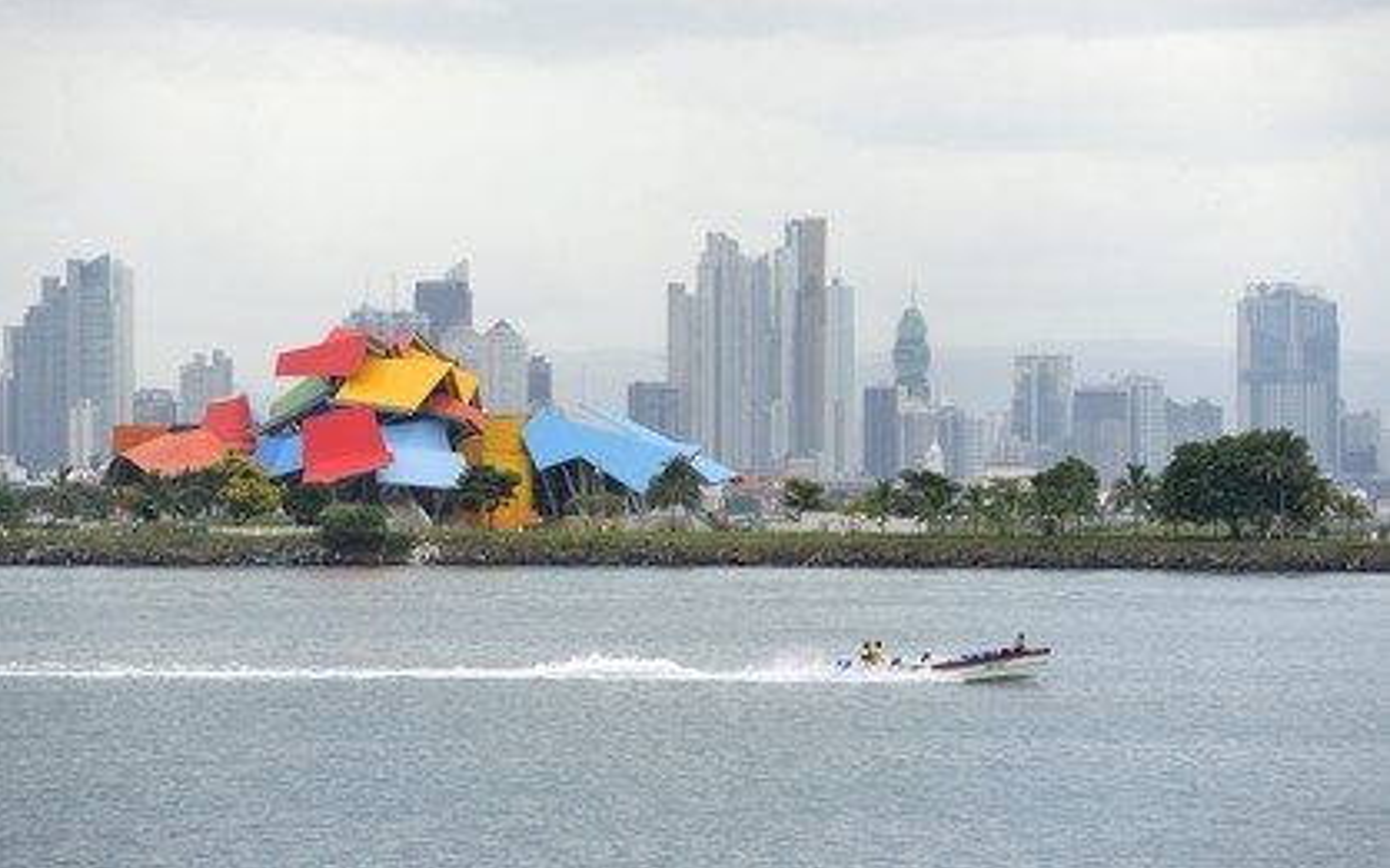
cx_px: 695
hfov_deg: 10.2
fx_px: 7764
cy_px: 409
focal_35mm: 205
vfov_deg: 6.4
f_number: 8
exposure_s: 1/500
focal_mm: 200
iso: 400
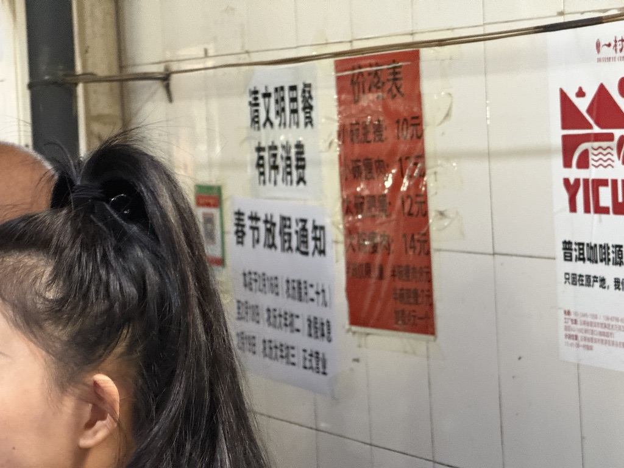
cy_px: 234
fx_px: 2163
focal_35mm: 120
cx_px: 312
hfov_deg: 16.4
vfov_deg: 12.3
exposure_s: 1/25
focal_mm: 15.66
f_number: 2.8
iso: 500
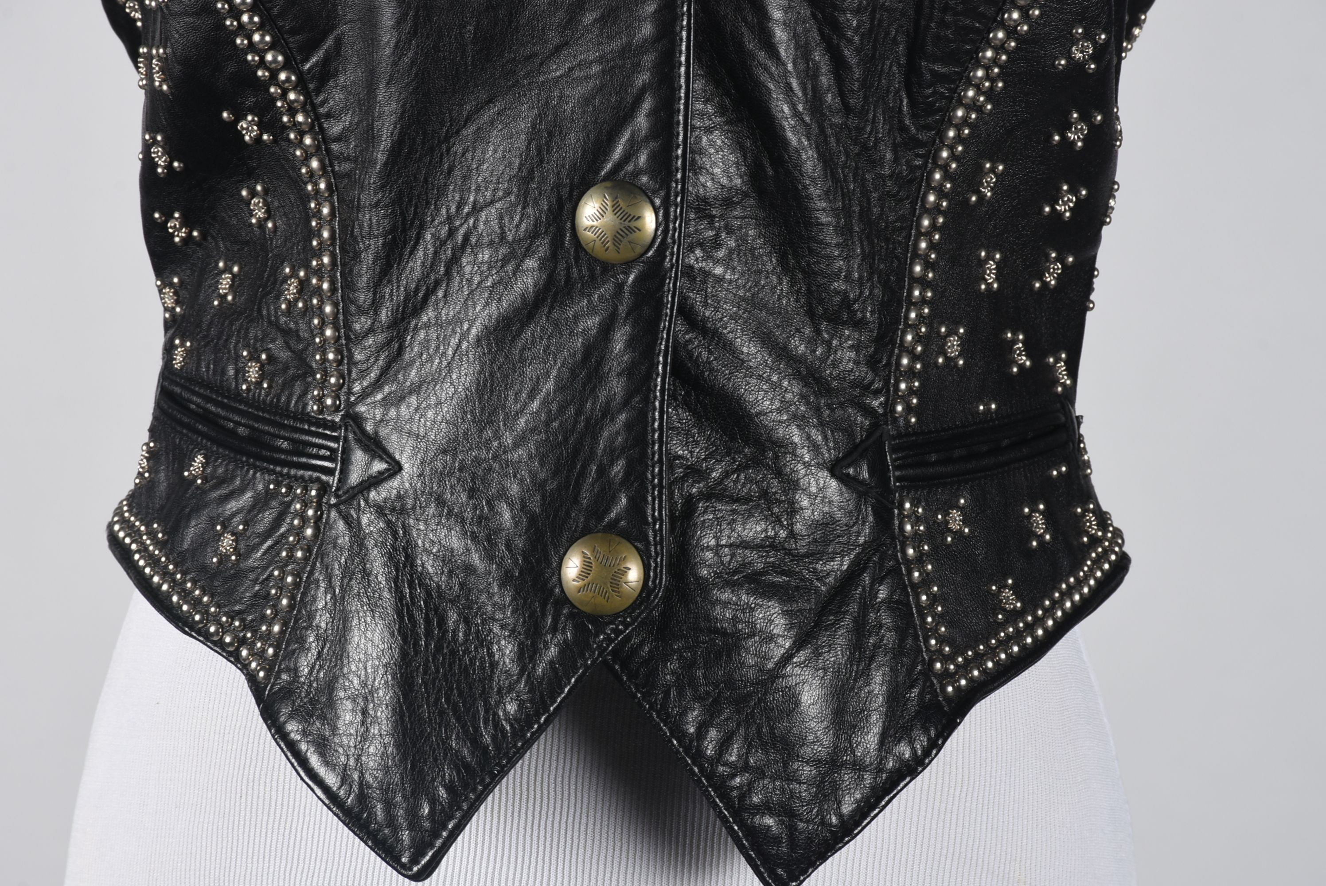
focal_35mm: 210
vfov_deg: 6.6
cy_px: 443
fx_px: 7741
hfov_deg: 9.8
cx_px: 663
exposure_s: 1/125
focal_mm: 140
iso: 200
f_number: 14
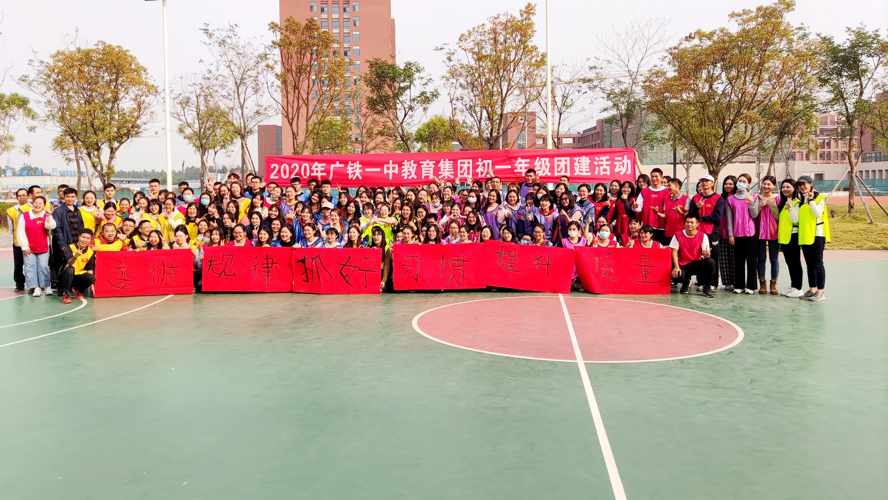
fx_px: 659
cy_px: 198
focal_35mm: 28
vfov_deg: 41.3
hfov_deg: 67.9
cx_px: 434
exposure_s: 1/902
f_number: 1.79
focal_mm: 4.71
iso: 50
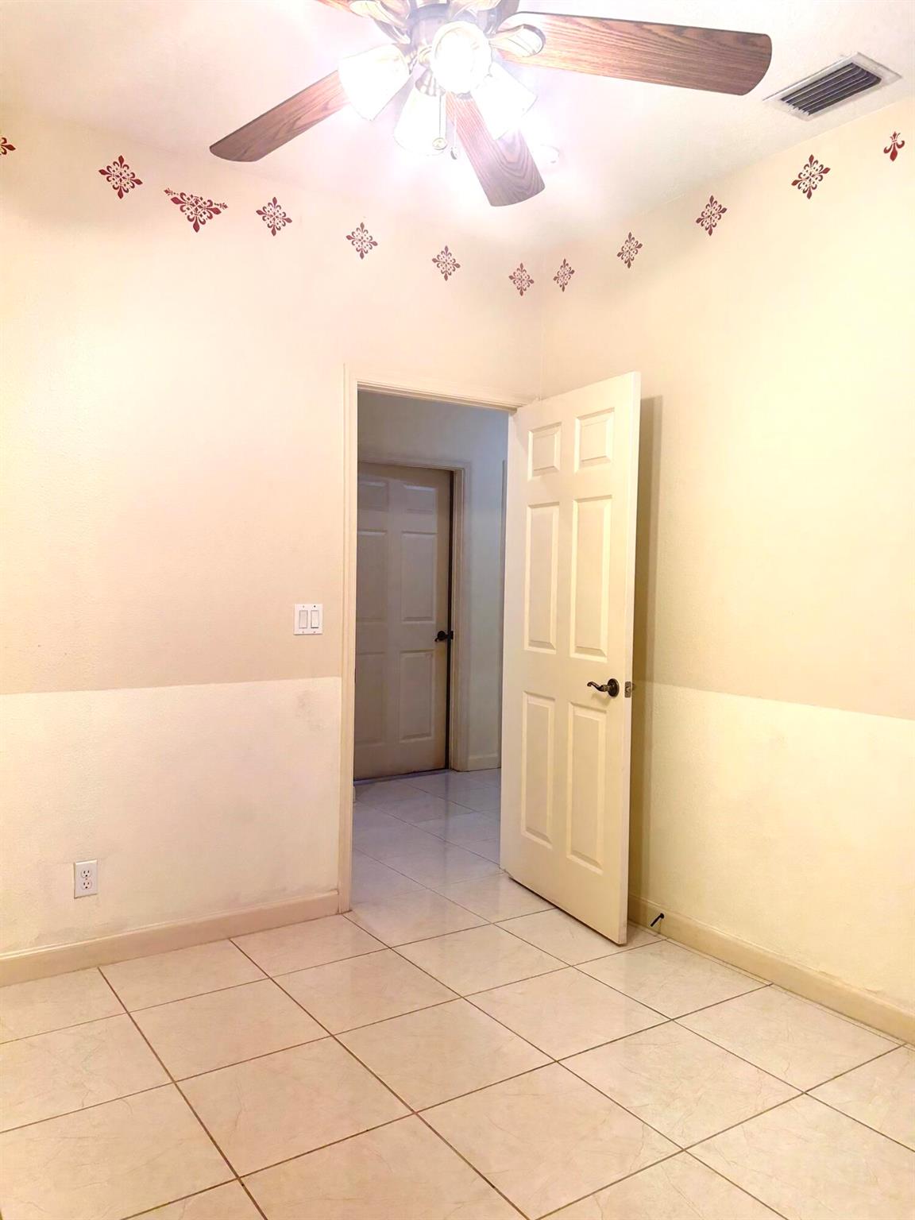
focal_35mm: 26
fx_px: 916
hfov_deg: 53.1
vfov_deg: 67.3
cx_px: 458
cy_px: 610
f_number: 1.5
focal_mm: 5.7
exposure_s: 1/162
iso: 50
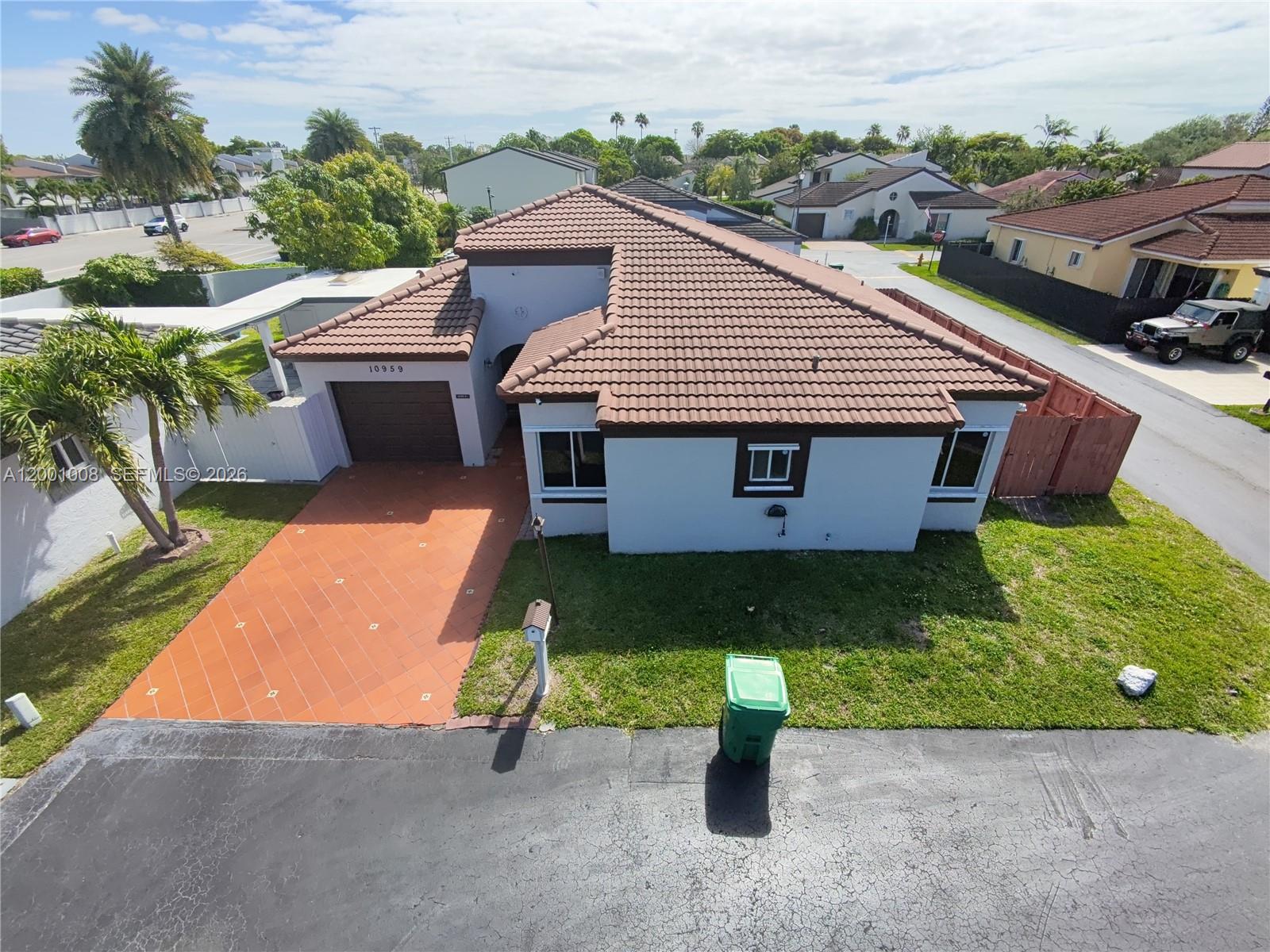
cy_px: 476
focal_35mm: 16
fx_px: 587
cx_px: 635
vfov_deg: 78.1
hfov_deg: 94.5
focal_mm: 16
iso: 102
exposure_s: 1/1867
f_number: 2.55
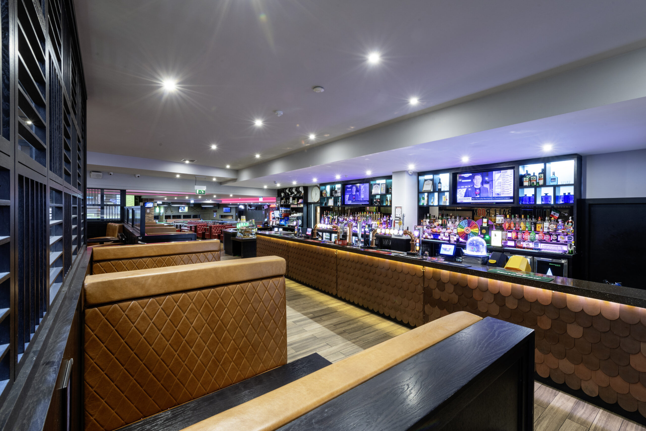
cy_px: 216
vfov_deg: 73.8
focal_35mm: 16
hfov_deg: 96.7
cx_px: 323
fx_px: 287
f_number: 16
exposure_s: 5
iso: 200
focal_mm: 16
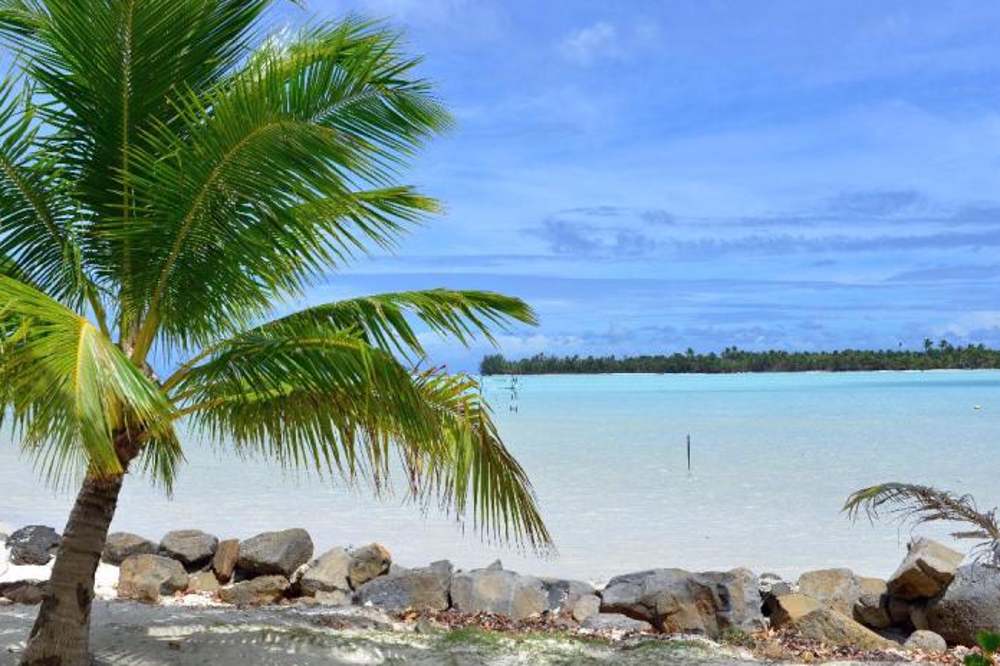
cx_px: 468
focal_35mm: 46
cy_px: 352
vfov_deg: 29.2
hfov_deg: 42.7
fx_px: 1278
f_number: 11
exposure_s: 1/500
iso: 200
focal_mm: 40
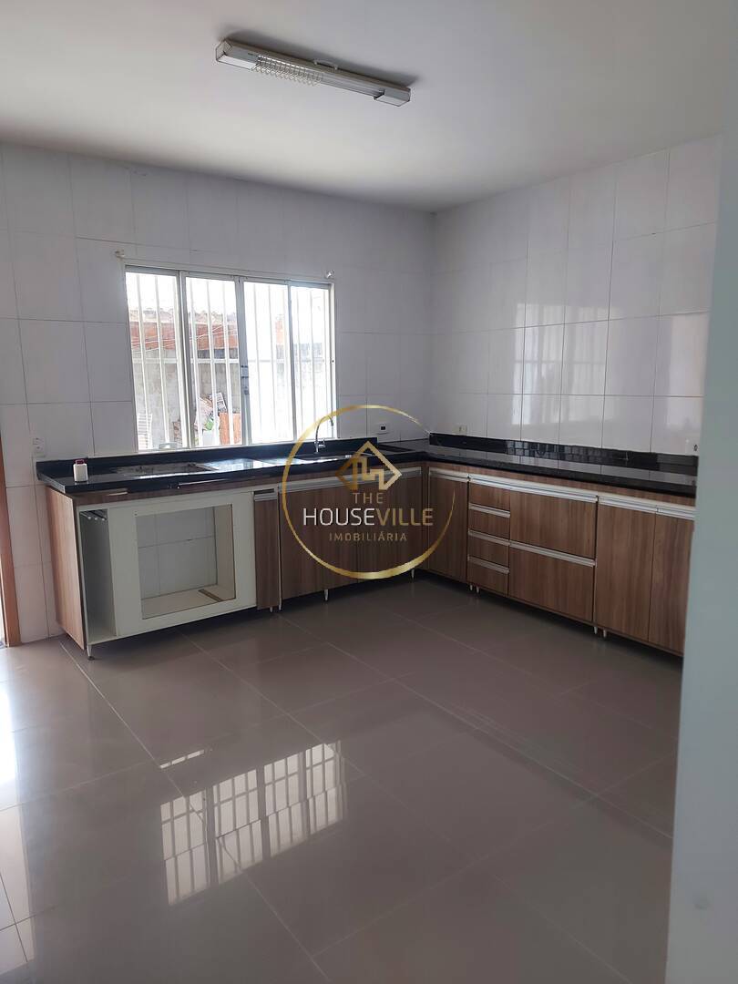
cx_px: 369
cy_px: 492
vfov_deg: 71.6
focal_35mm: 24
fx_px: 682
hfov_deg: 56.8
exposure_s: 1/60
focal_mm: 5.23
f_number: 1.8
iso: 250
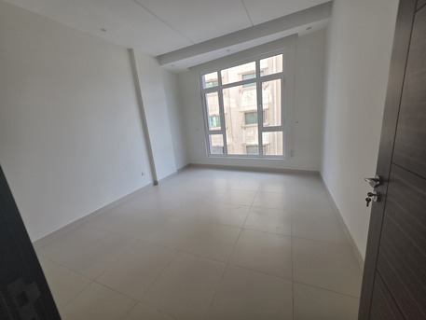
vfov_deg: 89.9
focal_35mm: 13
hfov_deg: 106.2
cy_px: 160
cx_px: 213
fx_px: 160
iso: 50
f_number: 1.9
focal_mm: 2.2
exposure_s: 1/100
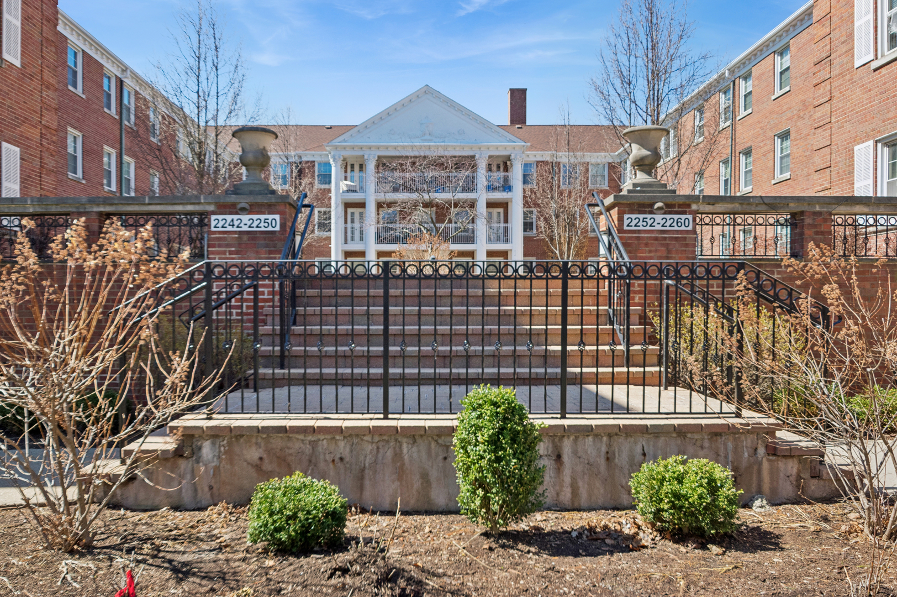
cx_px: 448
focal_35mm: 28
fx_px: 697
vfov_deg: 46.3
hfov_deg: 65.5
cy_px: 298
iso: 400
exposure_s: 1/500
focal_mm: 19.4
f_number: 8
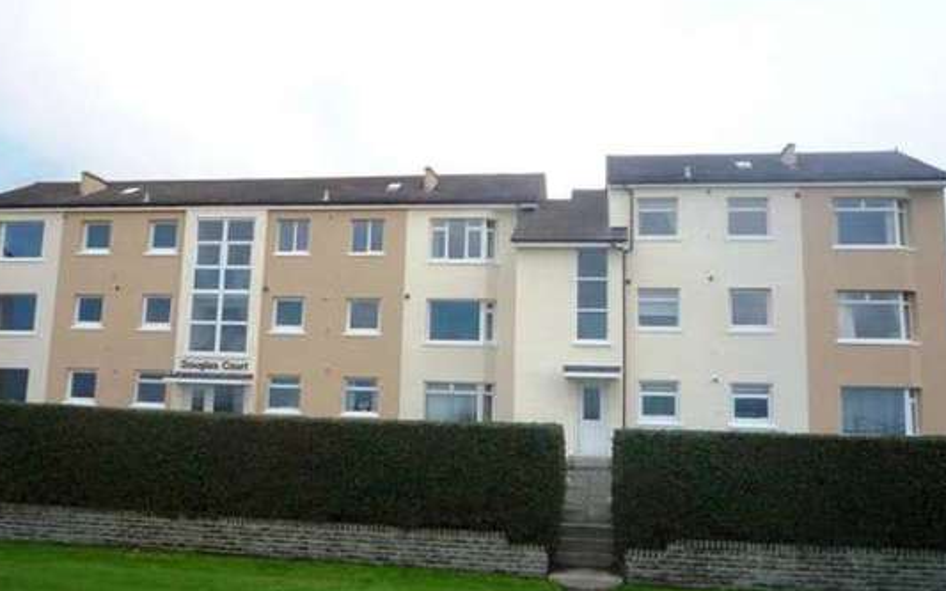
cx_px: 449
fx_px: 876
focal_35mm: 34
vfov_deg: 37.2
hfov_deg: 56.7
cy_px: 266
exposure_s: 1/80
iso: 100
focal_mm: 5.2
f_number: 3.3
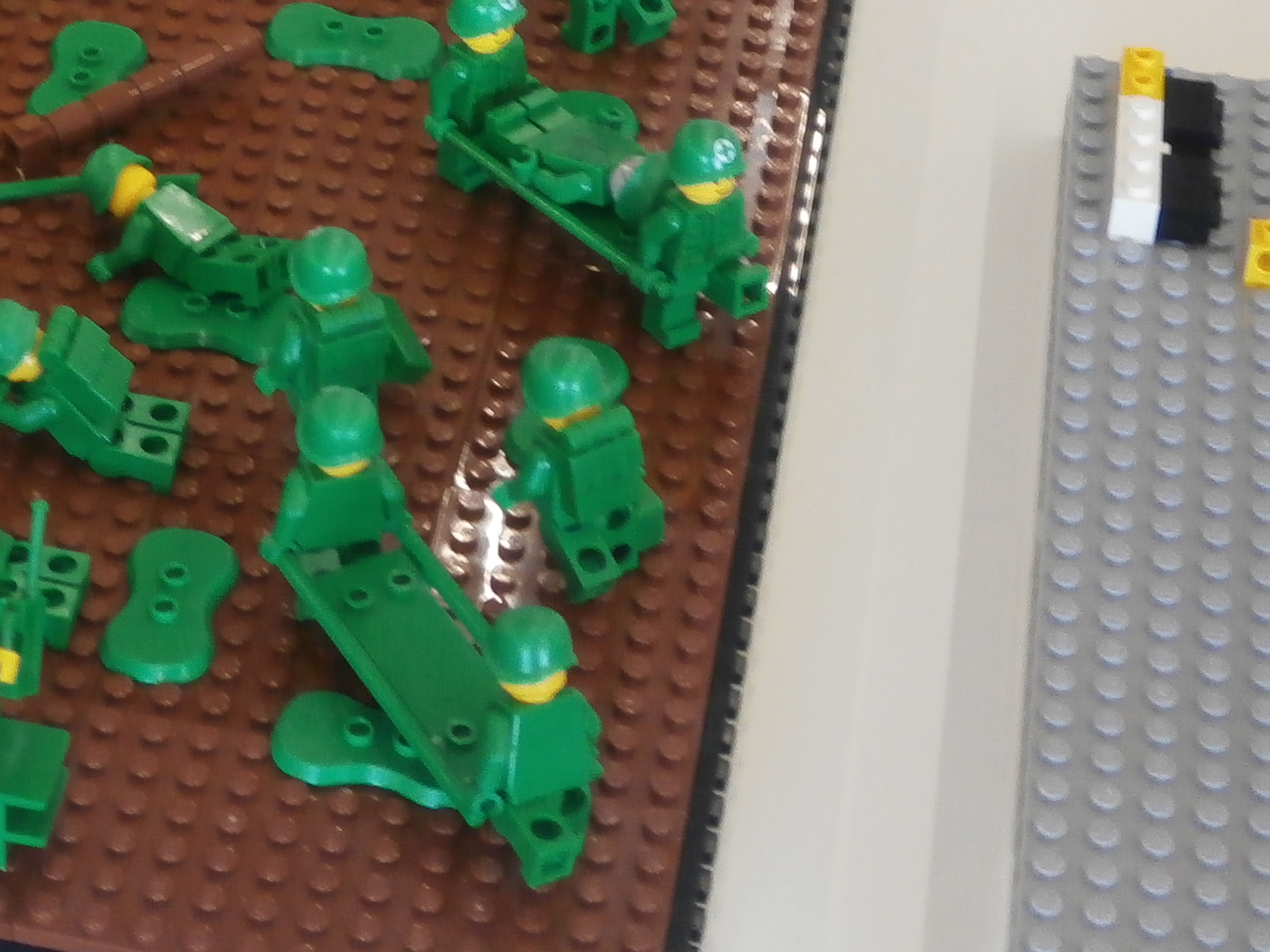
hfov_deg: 17.6
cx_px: 19
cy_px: -86
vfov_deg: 13.3
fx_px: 3999
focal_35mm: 109
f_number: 3.4
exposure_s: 1/13
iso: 200
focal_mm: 8.3
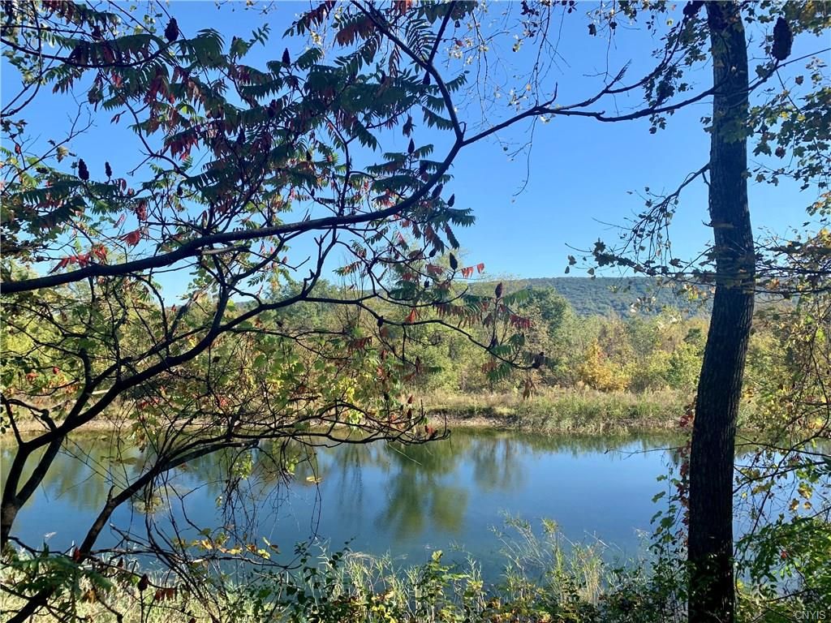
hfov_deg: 67.3
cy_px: 312
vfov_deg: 53.1
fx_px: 624
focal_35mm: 26
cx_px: 416
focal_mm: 4.25
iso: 25
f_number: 1.8
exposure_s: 1/1076
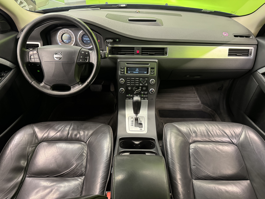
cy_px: 100
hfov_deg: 71.6
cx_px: 132
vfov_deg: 56.8
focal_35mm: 24
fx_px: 184
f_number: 1.78
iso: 800
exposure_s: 1/50
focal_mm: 6.76
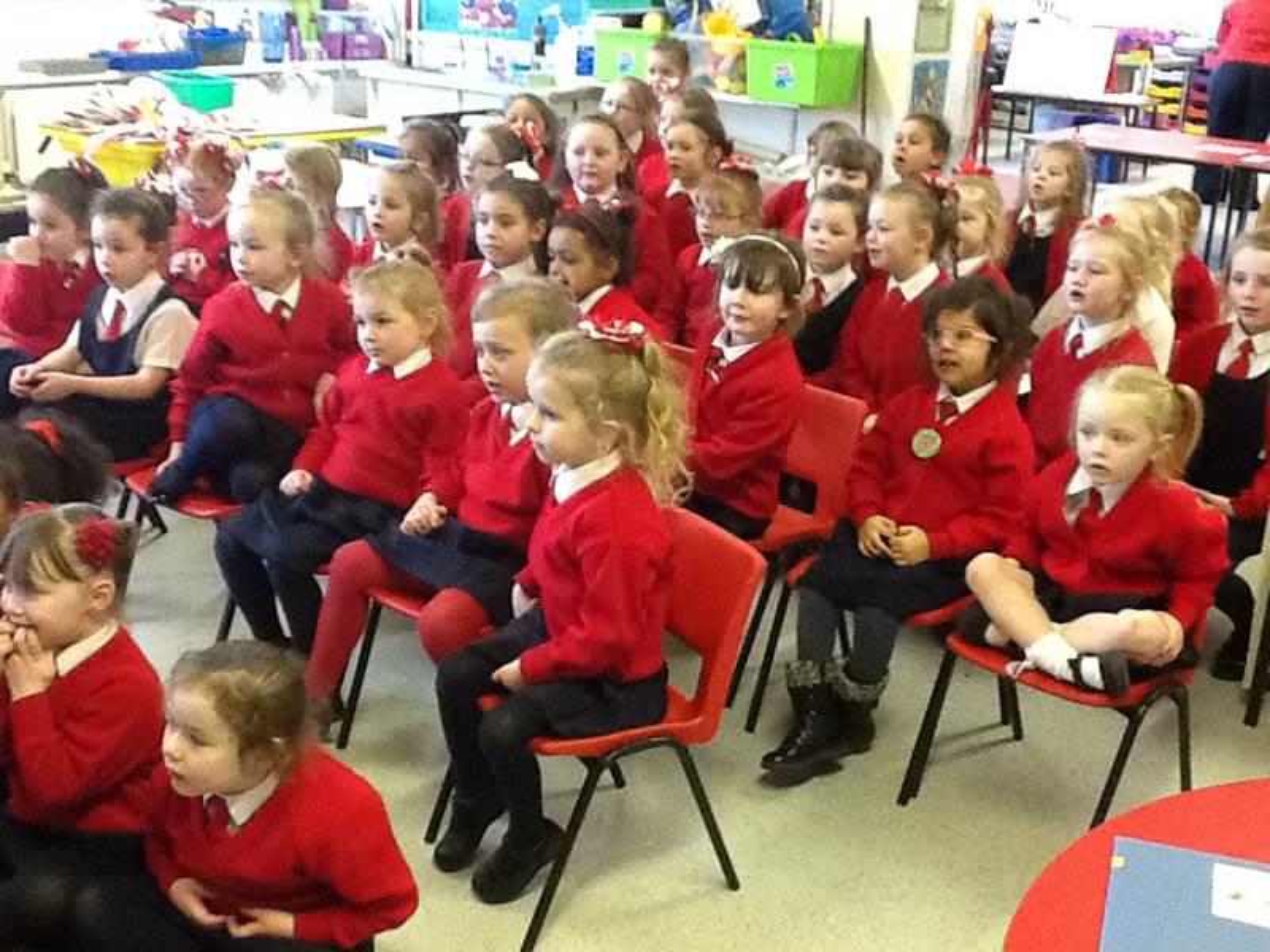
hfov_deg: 42.9
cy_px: 476
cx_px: 635
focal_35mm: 44
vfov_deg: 32.9
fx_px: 1614
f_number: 2.4
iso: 320
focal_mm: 2.03
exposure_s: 1/30
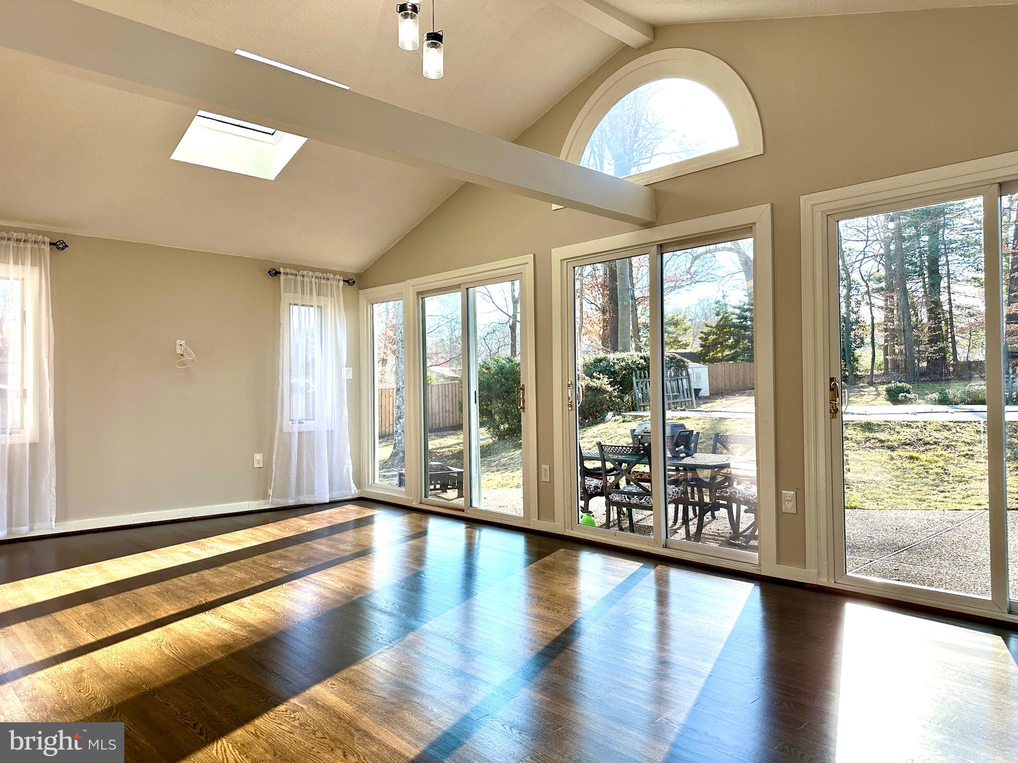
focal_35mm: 24
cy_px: 382
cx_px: 509
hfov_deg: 71.6
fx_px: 706
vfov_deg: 56.8
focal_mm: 6.86
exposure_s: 1/392
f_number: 1.78
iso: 80
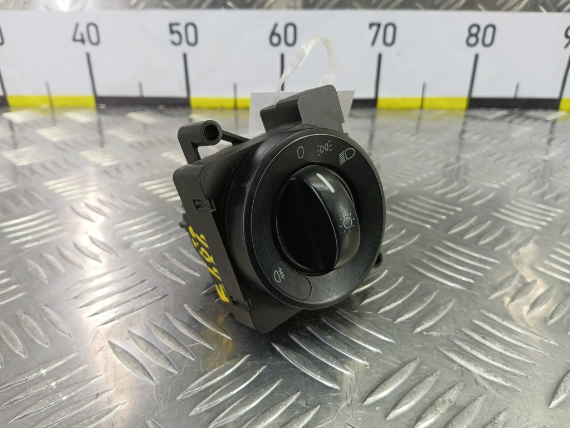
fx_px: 379
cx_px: 285
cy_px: 214
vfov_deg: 58.9
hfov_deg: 73.9
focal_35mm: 23
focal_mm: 4.11
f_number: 1.6
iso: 144
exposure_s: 1/50
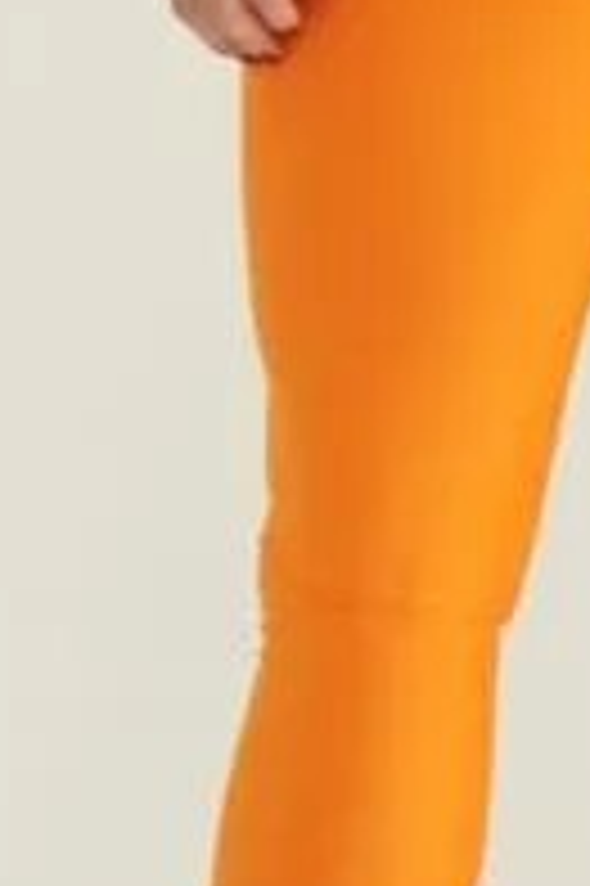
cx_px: 633
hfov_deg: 5.0
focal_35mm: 273
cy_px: -634
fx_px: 6723
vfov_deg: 7.4
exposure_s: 1/160
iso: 160
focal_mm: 28
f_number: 5.6
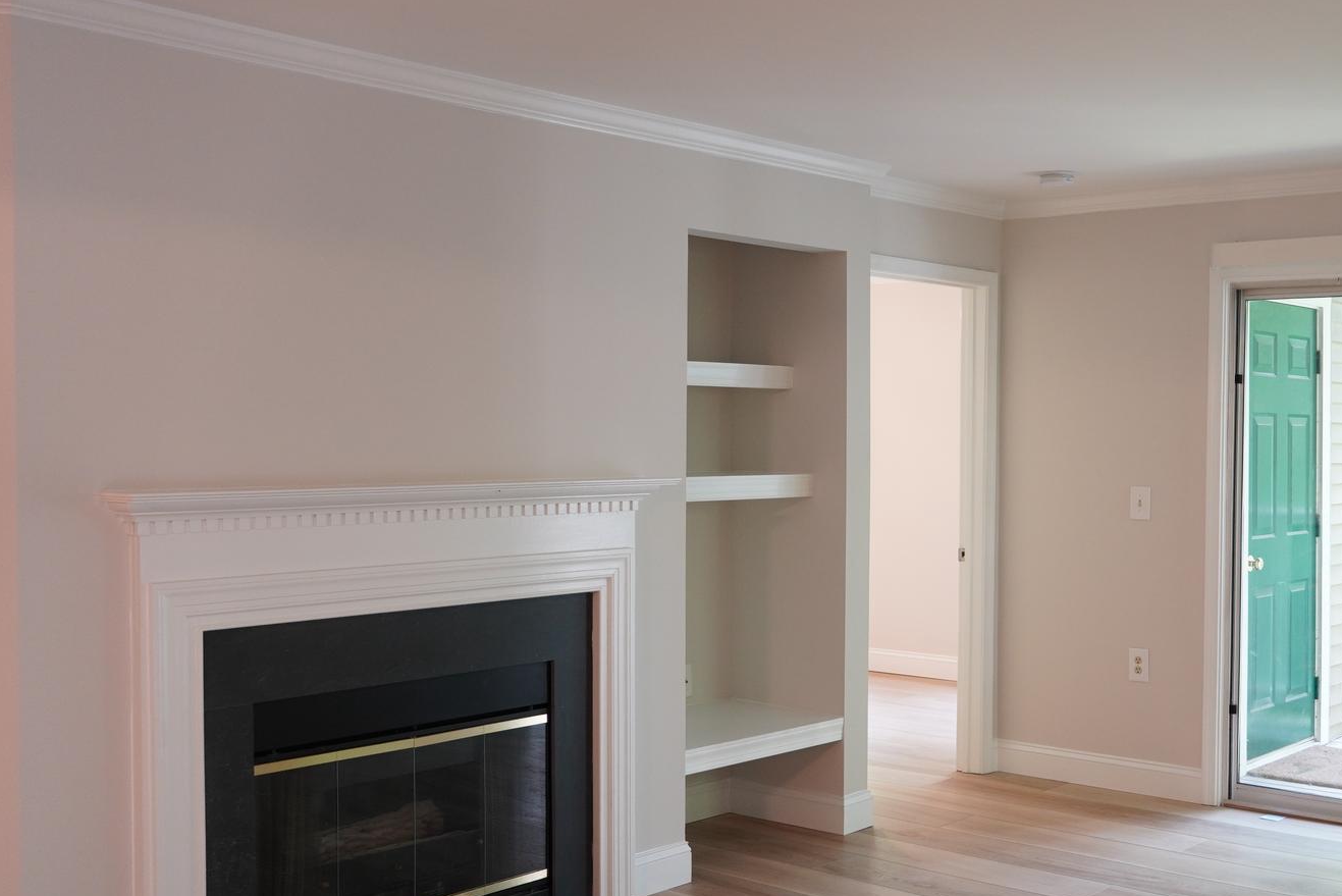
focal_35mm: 42
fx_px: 1566
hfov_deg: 45.0
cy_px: 481
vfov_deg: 31.9
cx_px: 989
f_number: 3.5
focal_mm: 18
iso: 500
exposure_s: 1/30
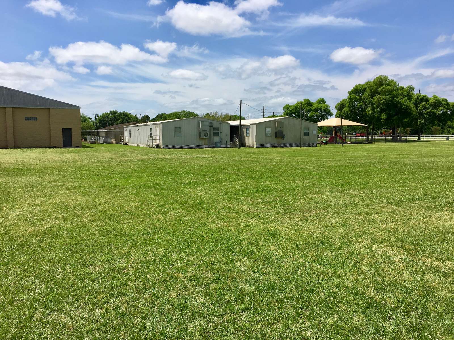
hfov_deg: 61.7
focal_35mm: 29
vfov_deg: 48.2
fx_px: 380
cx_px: 227
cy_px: 170
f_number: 2.2
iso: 25
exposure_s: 1/2564
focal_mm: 4.15
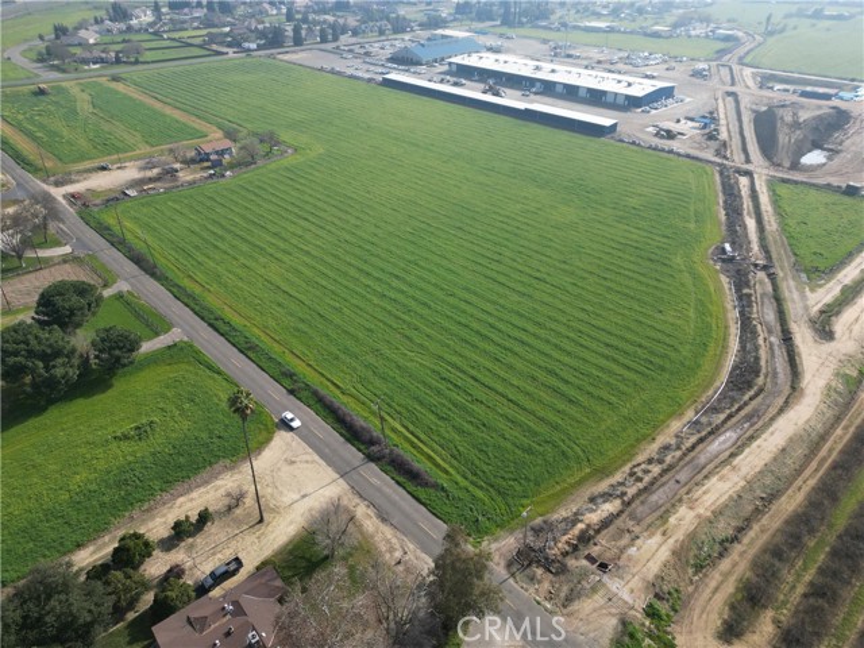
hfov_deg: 71.6
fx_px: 599
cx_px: 432
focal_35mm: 24
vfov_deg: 56.8
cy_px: 324
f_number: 1.7
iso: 100
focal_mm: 6.72
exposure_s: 1/1600
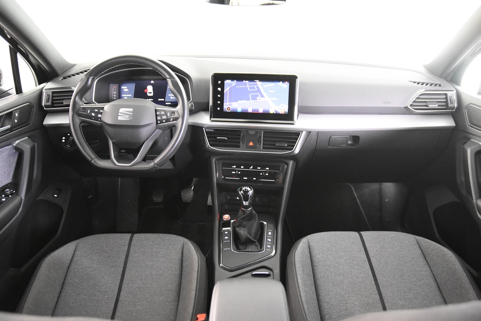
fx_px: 341
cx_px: 240
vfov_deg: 50.4
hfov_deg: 70.4
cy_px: 160
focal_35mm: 26
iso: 6400
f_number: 2.8
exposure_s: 1/25
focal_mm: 17
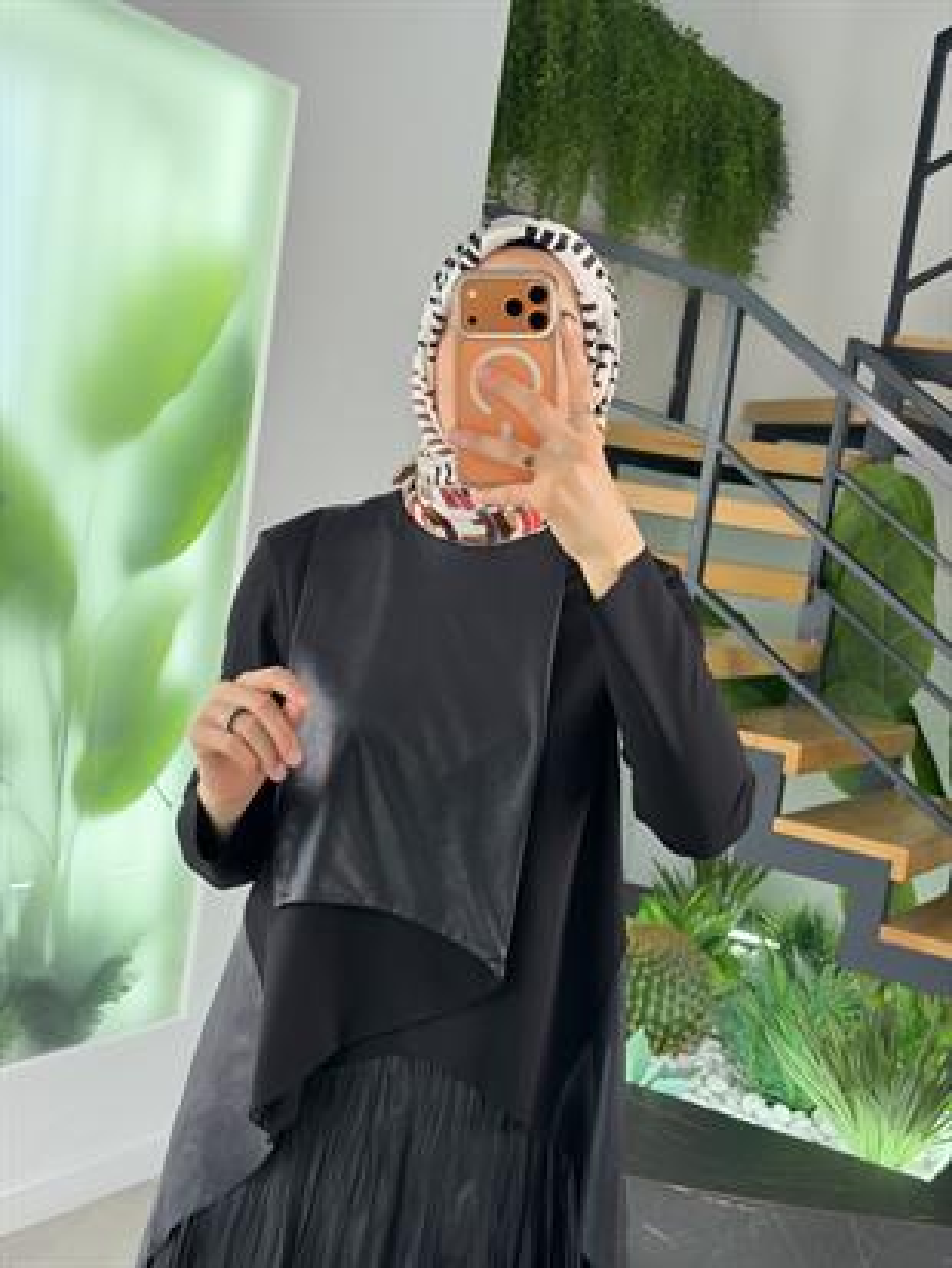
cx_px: 476
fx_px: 1759
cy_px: 634
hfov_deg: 30.3
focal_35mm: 48
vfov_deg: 39.6
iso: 125
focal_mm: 6.76
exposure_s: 1/177
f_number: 1.78
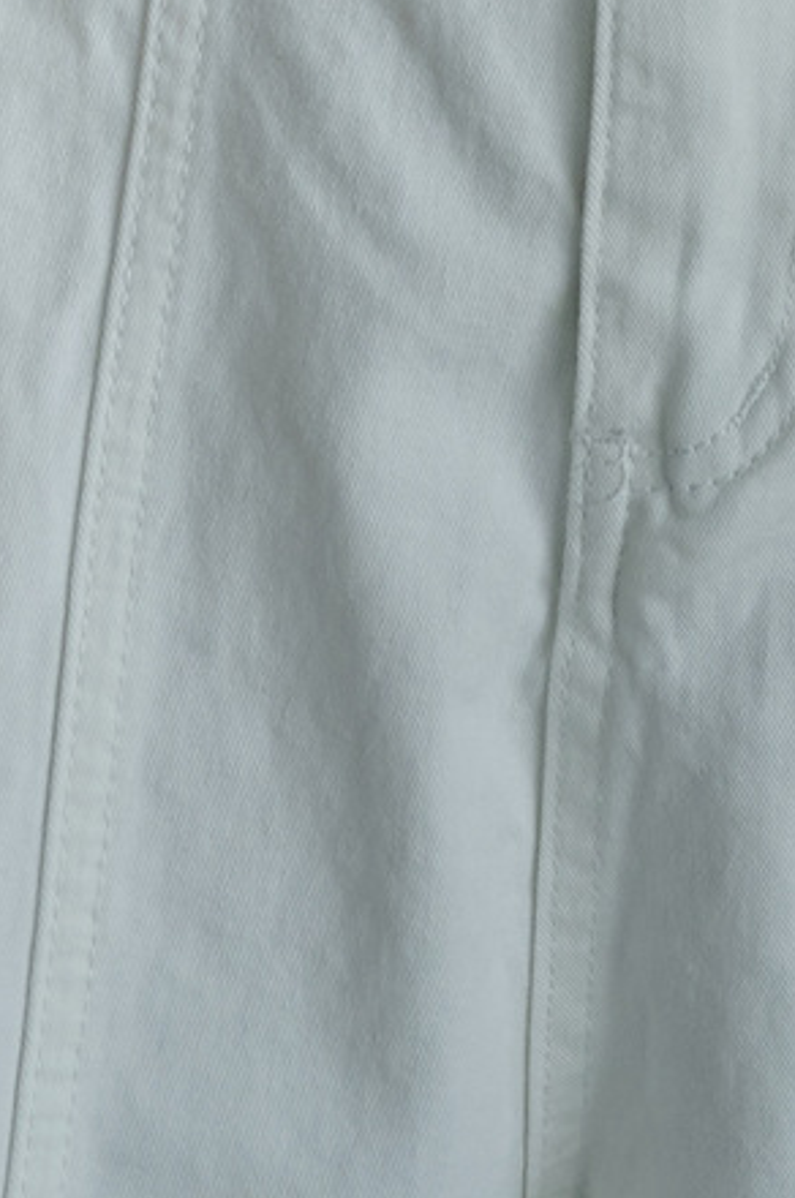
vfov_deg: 7.0
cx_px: 794
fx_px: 9071
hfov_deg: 5.0
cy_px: -1960
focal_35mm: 273
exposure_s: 1/125
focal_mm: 50
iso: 1000
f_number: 4.5
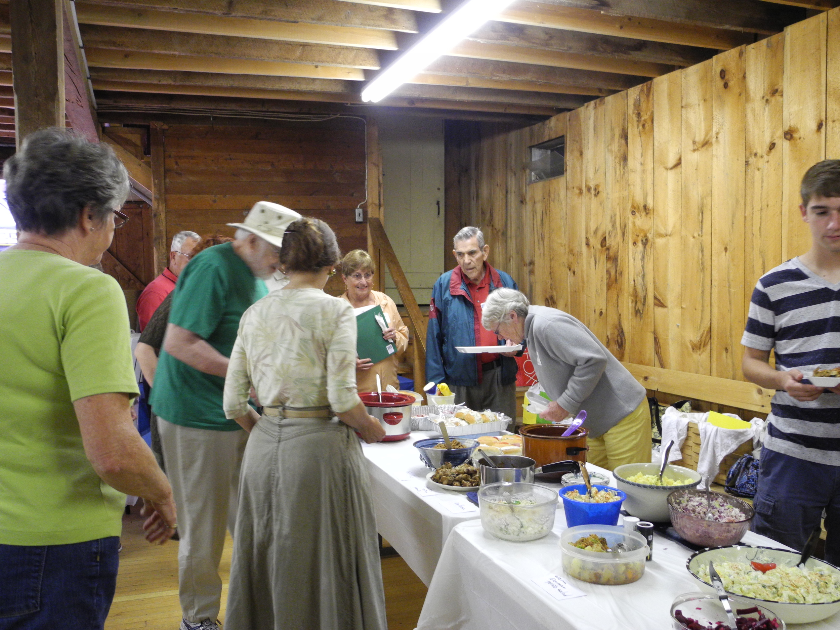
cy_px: 315
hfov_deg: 56.8
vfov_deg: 44.2
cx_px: 420
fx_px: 777
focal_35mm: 32
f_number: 2.8
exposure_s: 1/34.4
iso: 459
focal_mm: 6.8
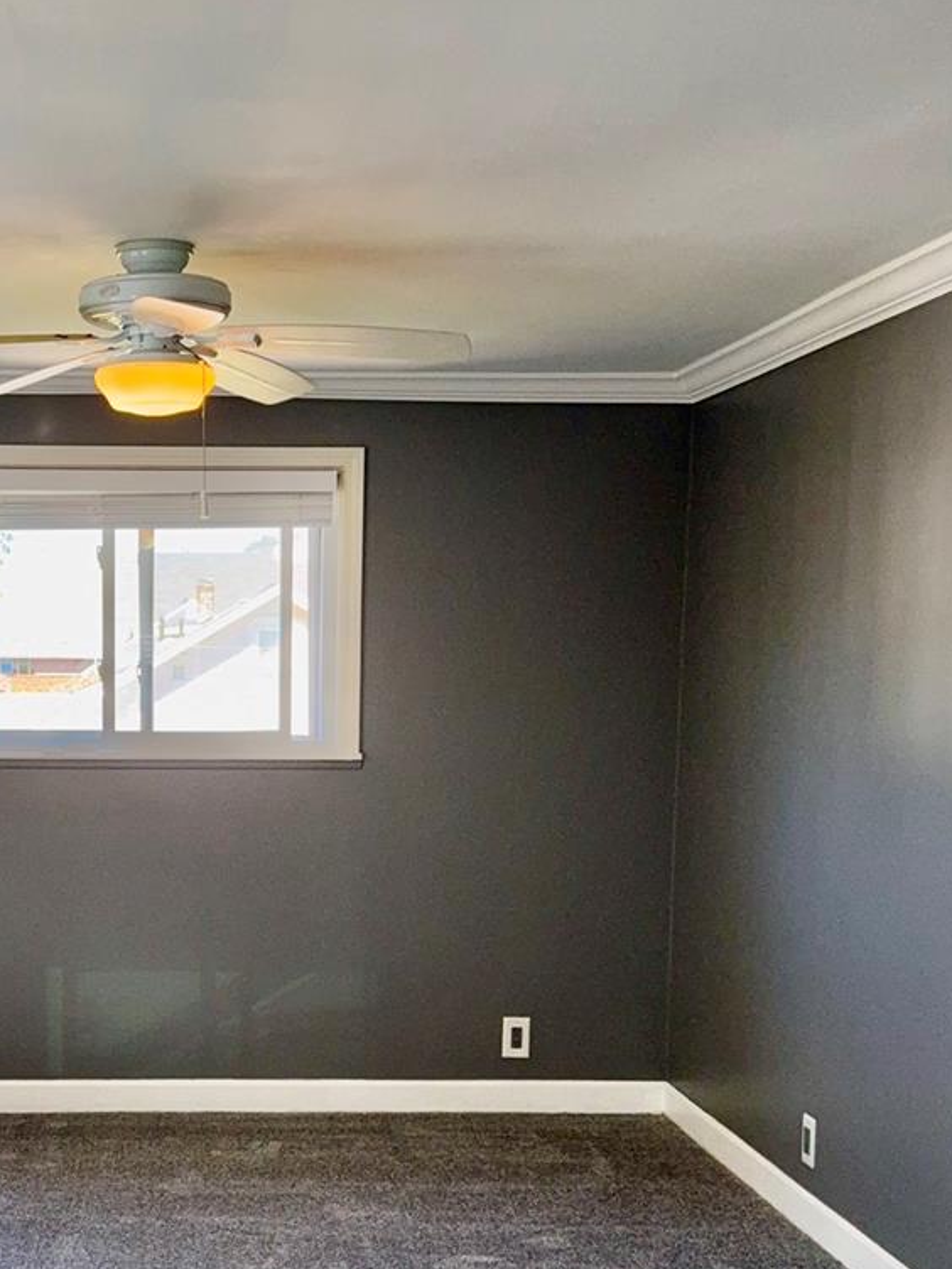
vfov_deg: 38.4
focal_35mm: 49
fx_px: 1797
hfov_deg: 29.0
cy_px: 854
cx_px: 176
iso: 200
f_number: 1.78
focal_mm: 6.76
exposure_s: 1/243
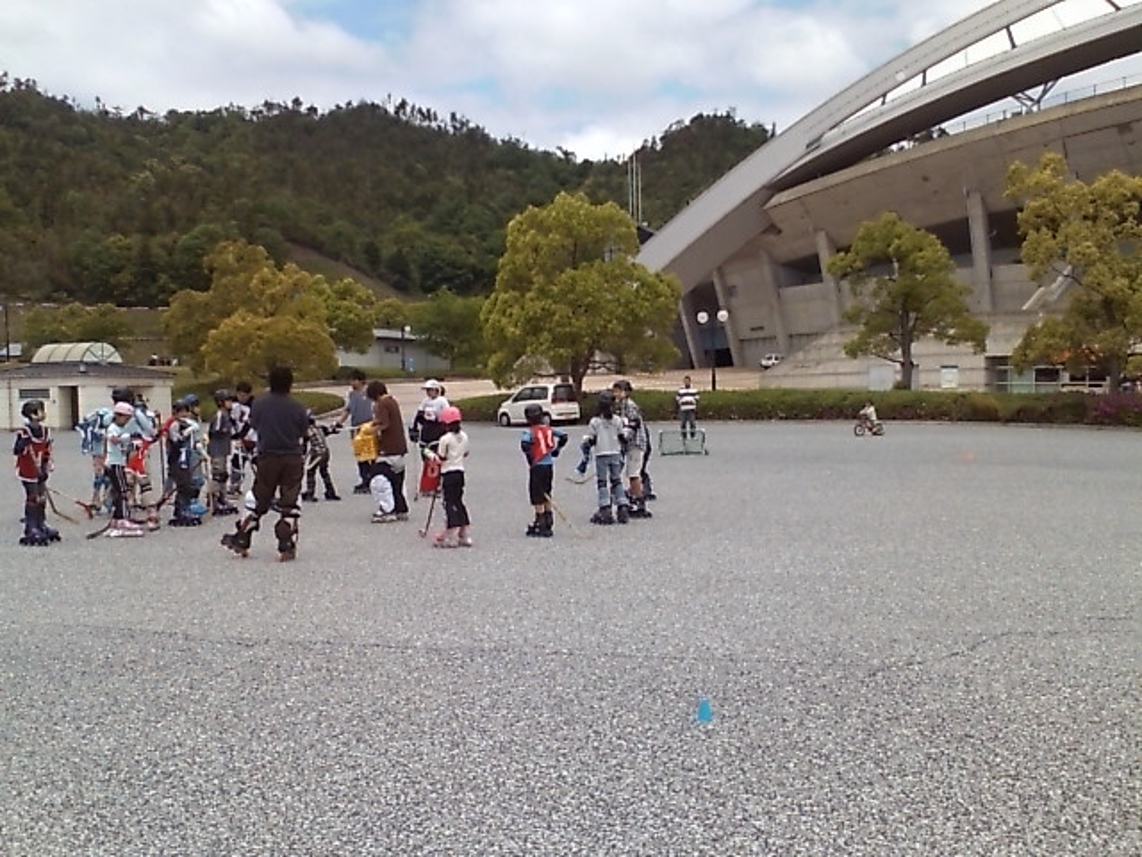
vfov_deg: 48.2
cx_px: 571
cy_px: 428
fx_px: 957
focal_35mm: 29
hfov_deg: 61.7
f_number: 3.5
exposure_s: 1/909
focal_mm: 3.73
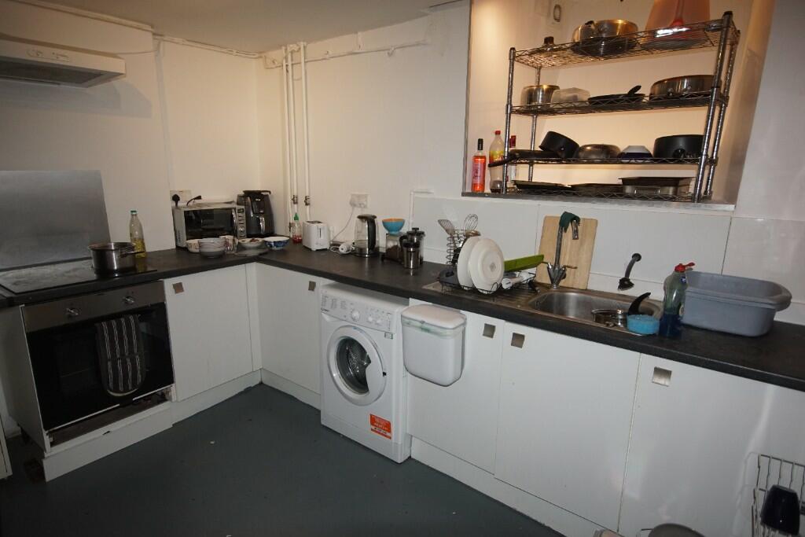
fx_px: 436
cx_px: 402
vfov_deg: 63.2
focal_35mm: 20
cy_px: 268
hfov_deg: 85.4
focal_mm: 13
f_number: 4.5
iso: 800
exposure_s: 1/160
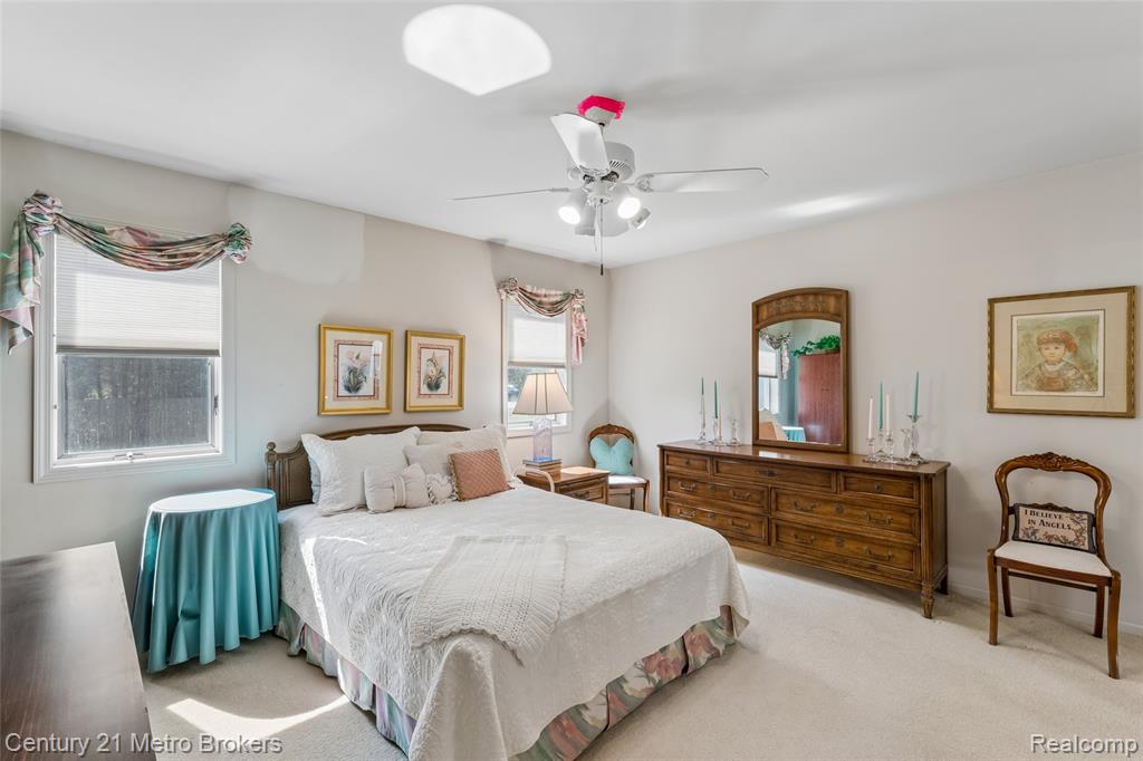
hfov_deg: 96.4
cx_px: 572
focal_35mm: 16
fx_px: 511
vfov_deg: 73.4
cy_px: 380
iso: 400
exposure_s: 1/15
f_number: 13
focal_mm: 16.1
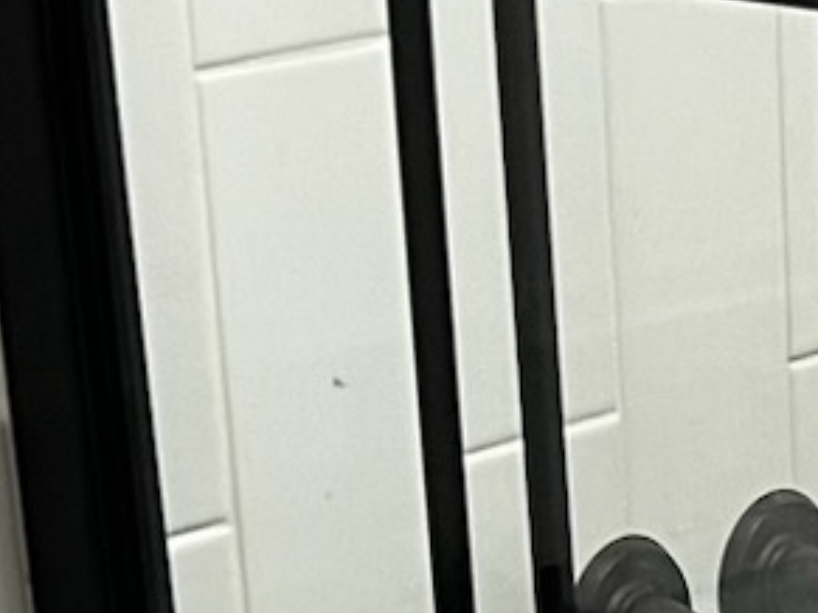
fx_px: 4323
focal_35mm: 183
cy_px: 1493
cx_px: 1122
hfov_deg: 10.5
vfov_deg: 7.5
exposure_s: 1/60
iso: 125
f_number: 1.5
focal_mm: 5.7
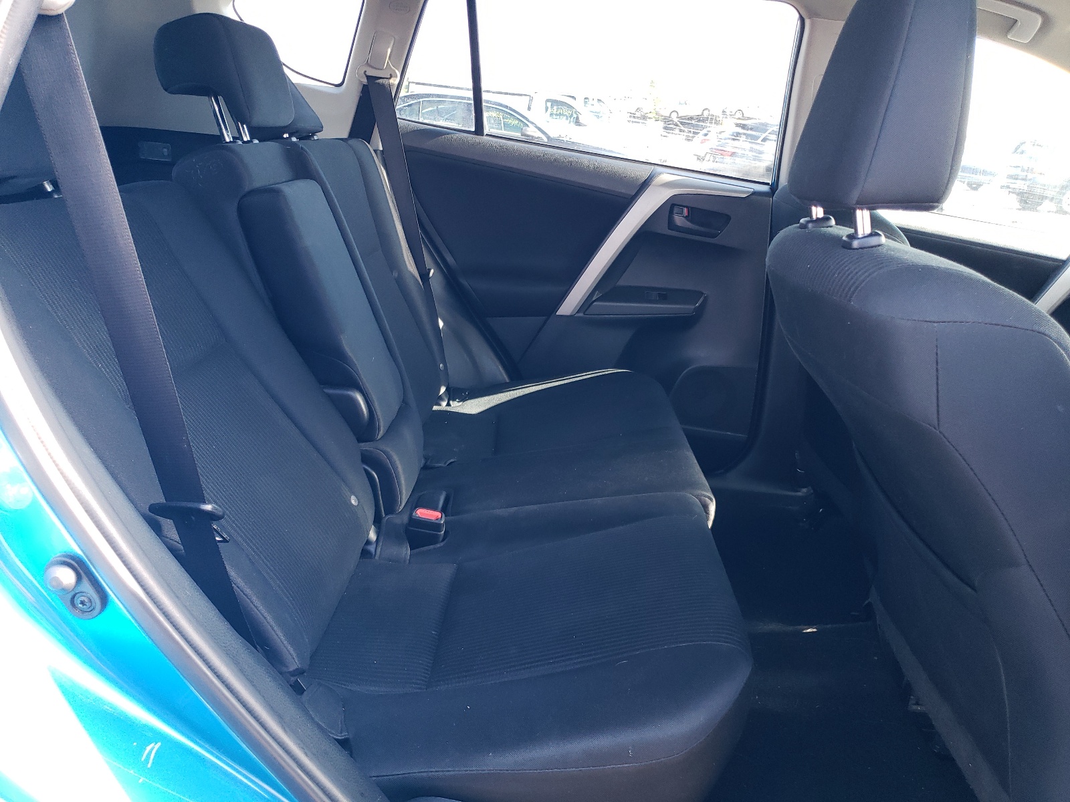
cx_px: 535
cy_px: 401
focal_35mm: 26
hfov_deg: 67.3
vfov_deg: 53.1
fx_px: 804
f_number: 1.5
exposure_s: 1/120
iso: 98
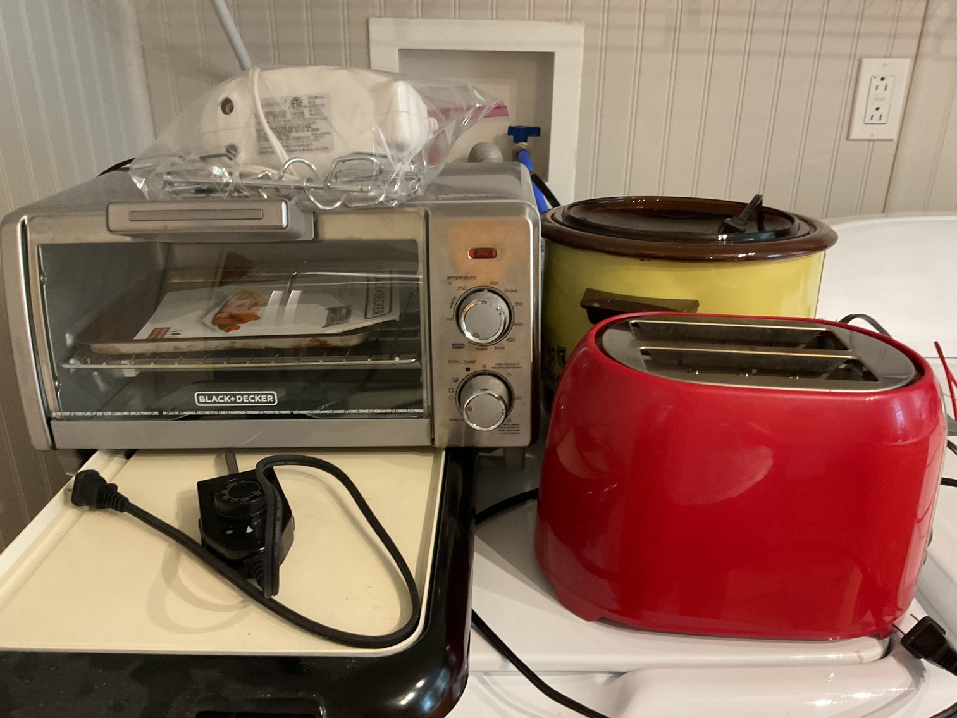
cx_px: 478
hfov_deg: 61.7
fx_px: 802
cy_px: 359
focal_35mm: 29
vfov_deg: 48.2
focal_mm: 3
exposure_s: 1/40
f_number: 1.8
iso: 320
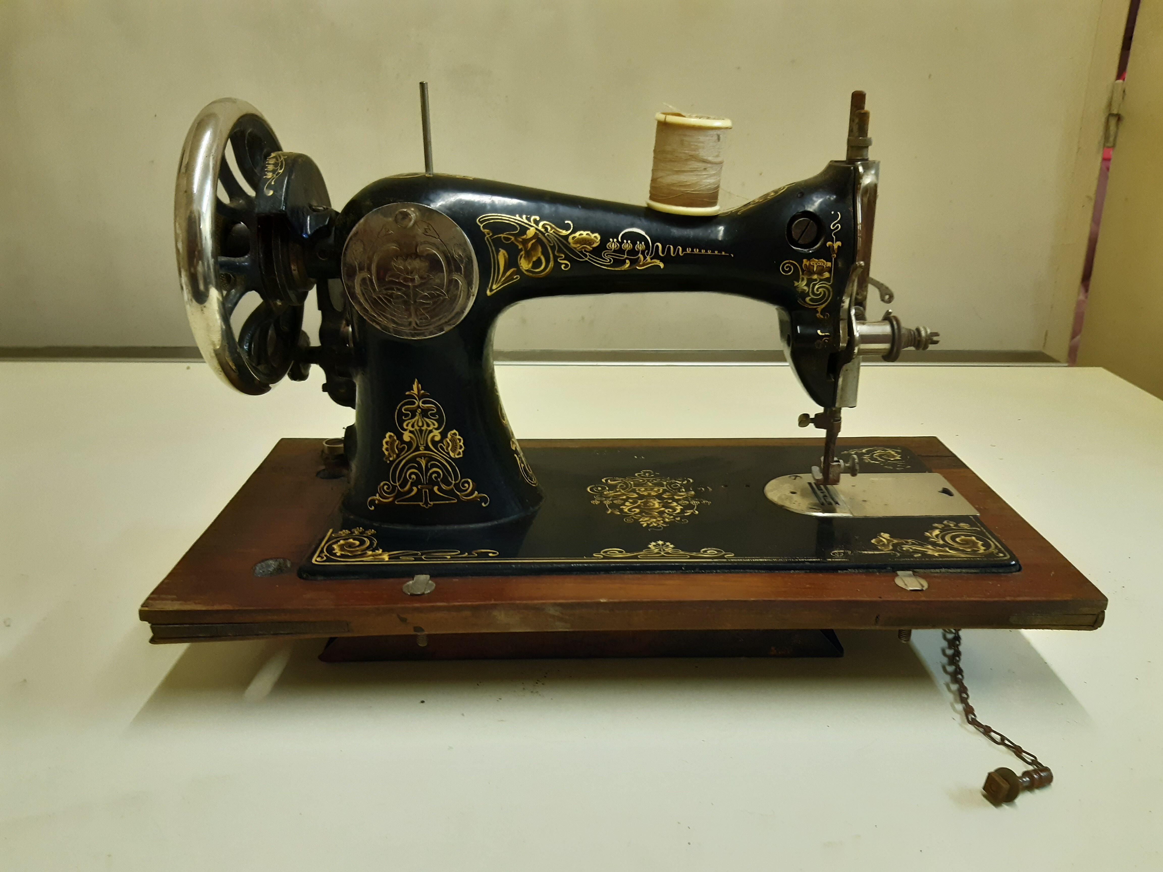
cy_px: 436
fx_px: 874
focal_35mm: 26
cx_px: 582
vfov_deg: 53.1
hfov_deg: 67.3
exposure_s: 1/50
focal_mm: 3.92
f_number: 1.7
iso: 100
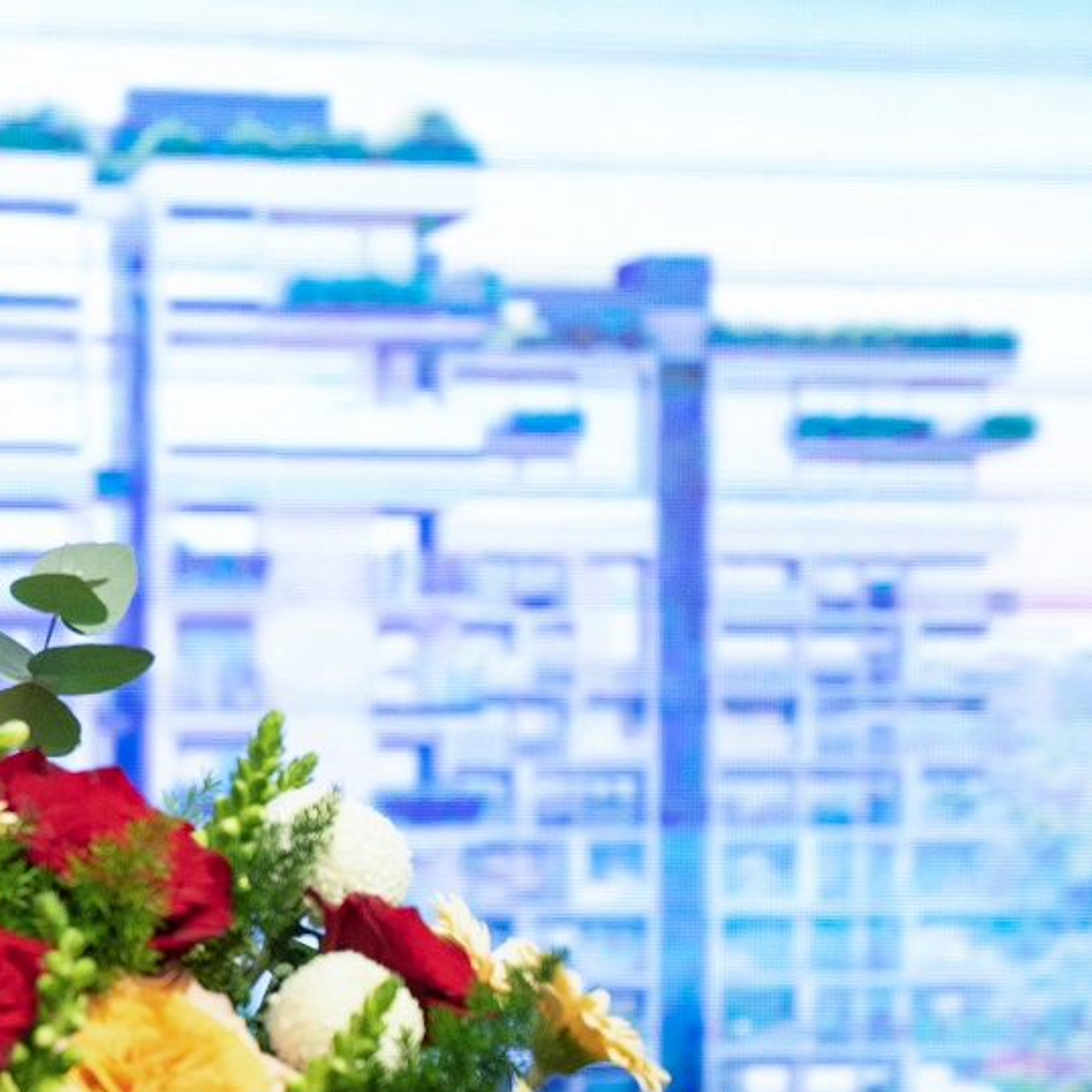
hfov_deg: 8.0
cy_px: 399
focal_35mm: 212
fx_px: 7566
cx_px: -796
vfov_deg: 8.3
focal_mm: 70
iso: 3200
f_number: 5
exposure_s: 1/250
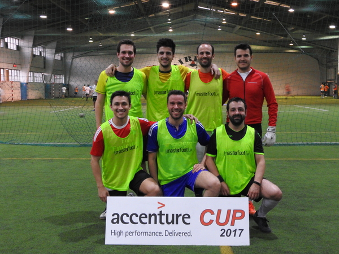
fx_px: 490
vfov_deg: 29.1
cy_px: 127
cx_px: 170
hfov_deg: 38.2
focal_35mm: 50
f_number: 5
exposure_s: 1/6
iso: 800
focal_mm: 9
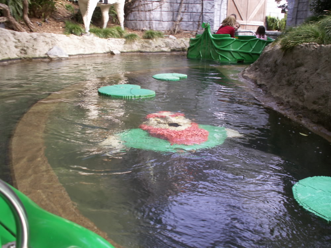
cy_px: 124
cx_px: 166
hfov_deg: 52.6
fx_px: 335
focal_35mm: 35
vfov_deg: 40.7
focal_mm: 5.86
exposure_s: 1/60
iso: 50
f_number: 3.2
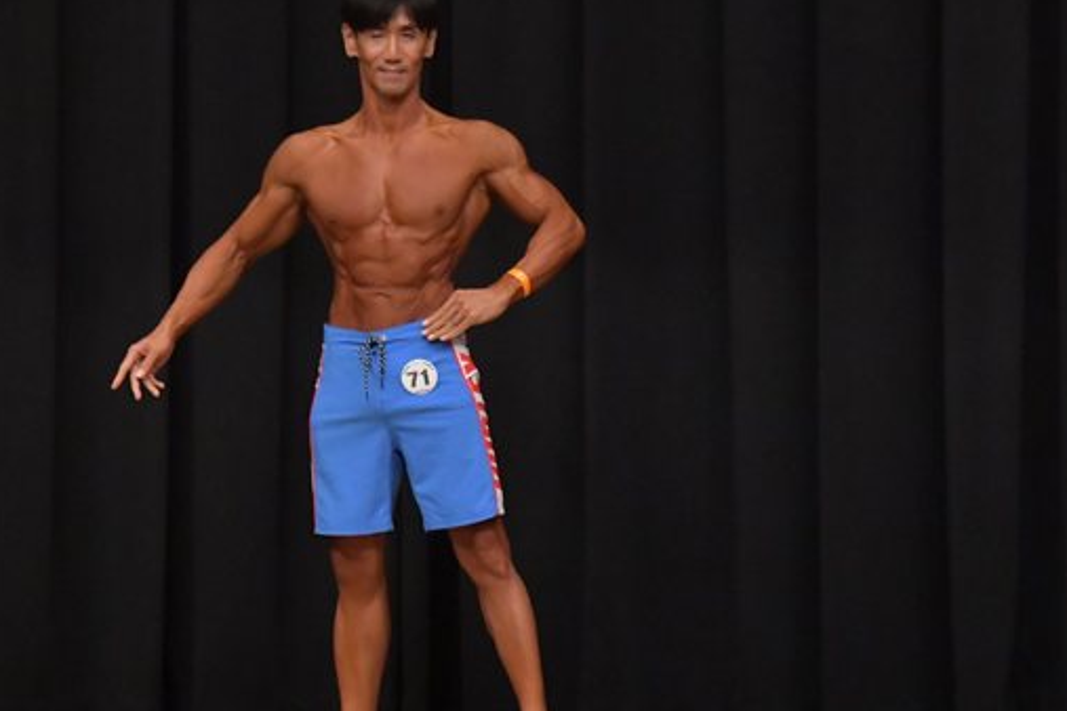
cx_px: 399
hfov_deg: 6.0
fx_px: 10195
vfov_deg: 4.0
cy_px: 429
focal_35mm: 344
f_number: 5.6
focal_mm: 150
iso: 6400
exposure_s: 1/400
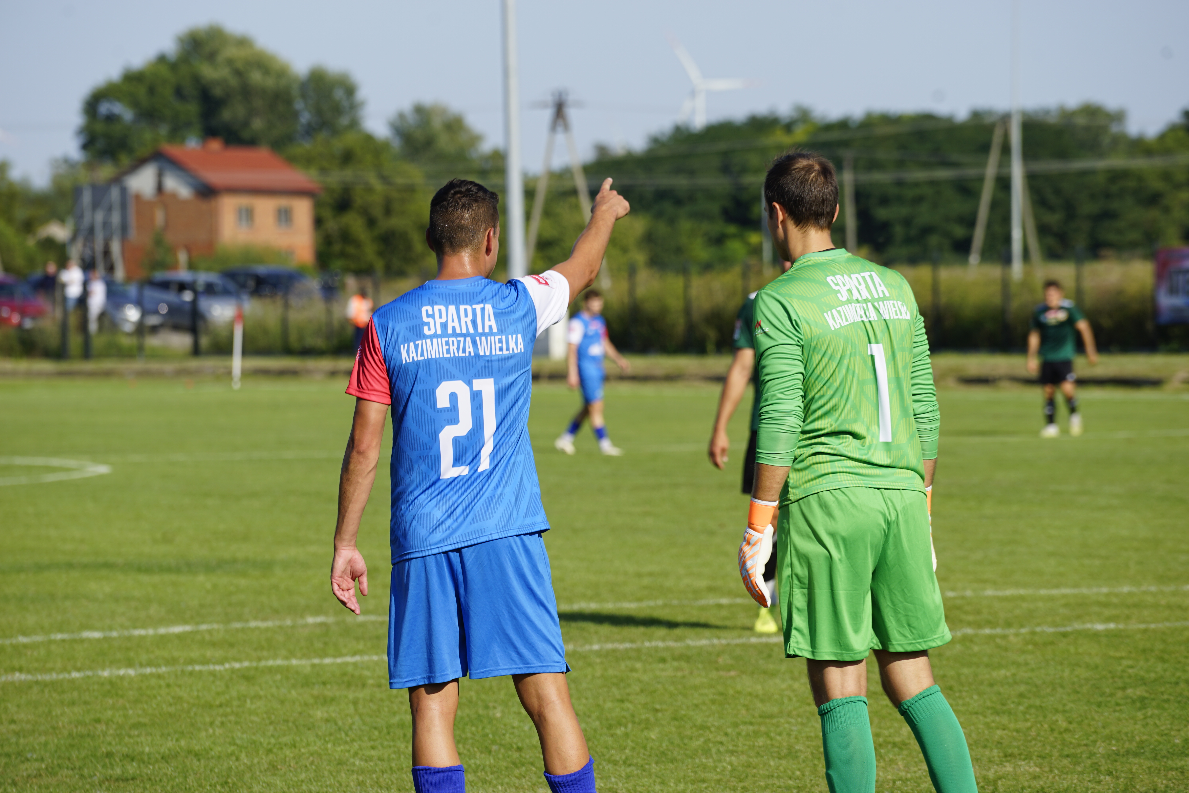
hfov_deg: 10.3
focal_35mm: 200
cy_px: 396
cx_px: 594
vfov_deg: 6.9
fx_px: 6605
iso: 100
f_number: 7.1
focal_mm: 200
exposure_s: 1/320
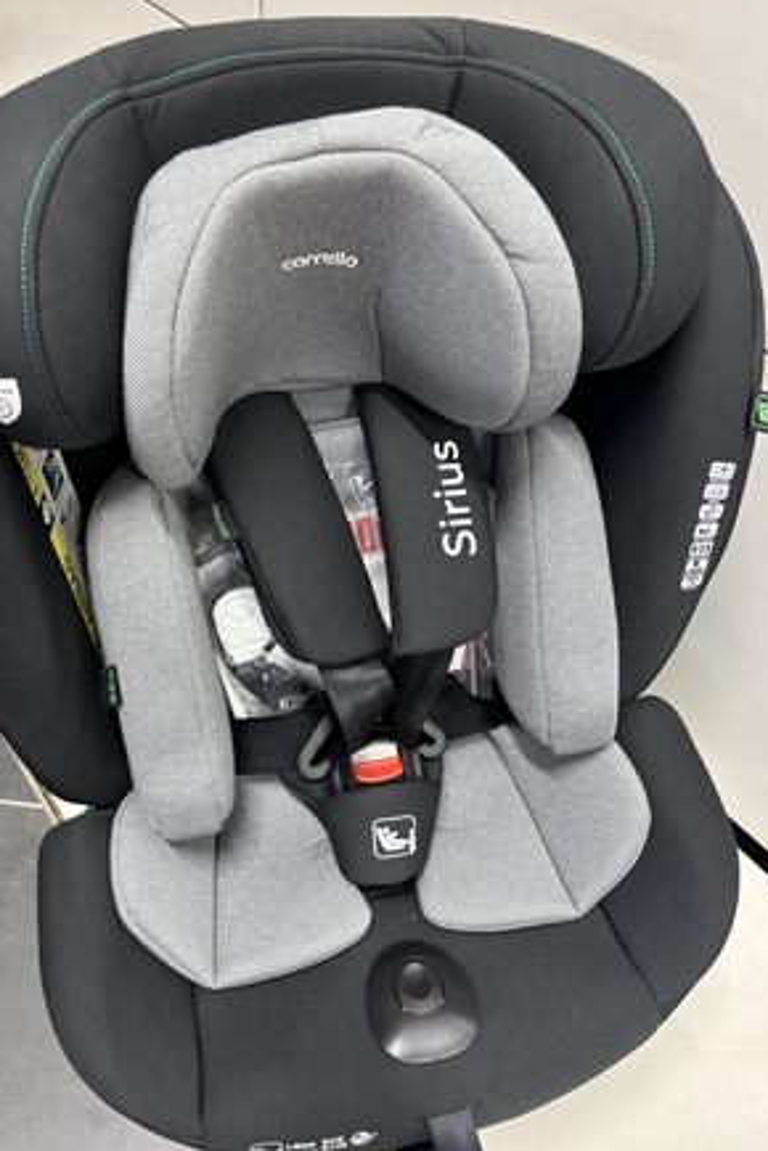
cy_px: 566
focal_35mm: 28
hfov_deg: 46.3
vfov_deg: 65.5
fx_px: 896
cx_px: 342
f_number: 1.6
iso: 200
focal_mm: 5.96
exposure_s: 1/50
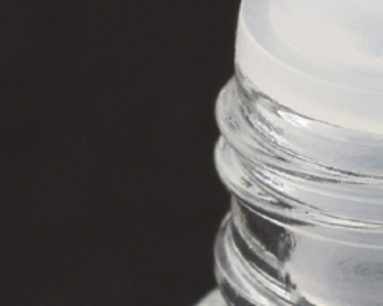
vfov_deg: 3.0
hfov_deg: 3.8
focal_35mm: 503
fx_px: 5702
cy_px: 710
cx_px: 242
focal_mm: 55
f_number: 9
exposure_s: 1/100
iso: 100
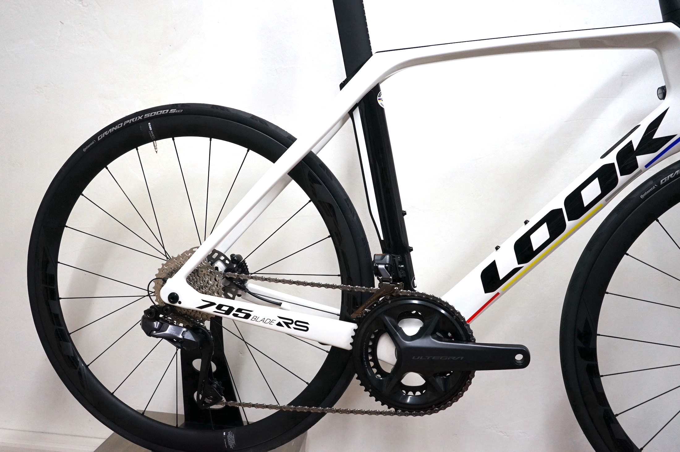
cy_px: 226
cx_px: 340
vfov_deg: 42.3
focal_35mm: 31
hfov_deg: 60.3
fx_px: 585
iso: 1600
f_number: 4
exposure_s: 1/160
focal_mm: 31
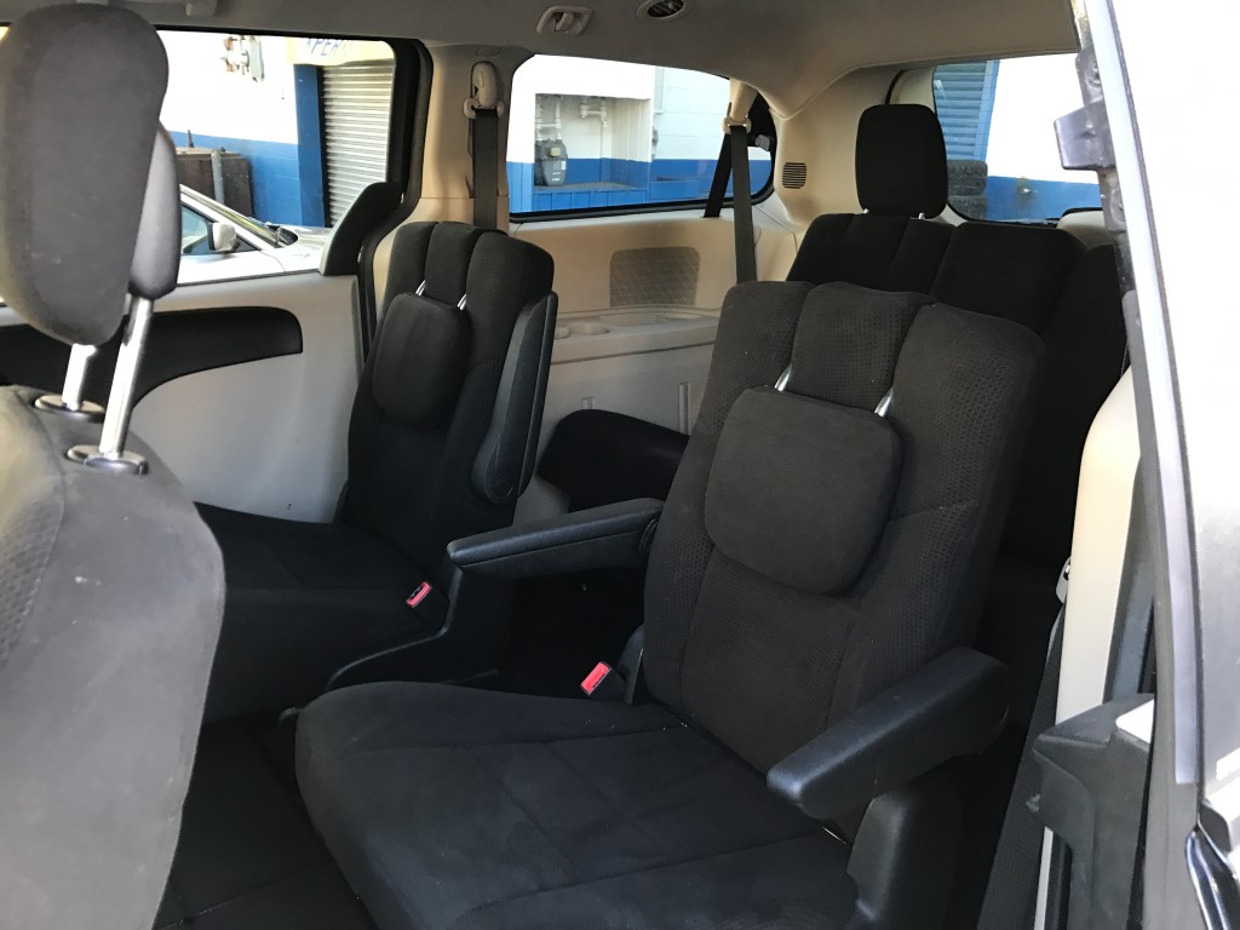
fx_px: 1003
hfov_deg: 63.4
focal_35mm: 28
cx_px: 620
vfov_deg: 49.7
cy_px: 465
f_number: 1.8
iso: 40
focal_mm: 3.99
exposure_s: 1/17
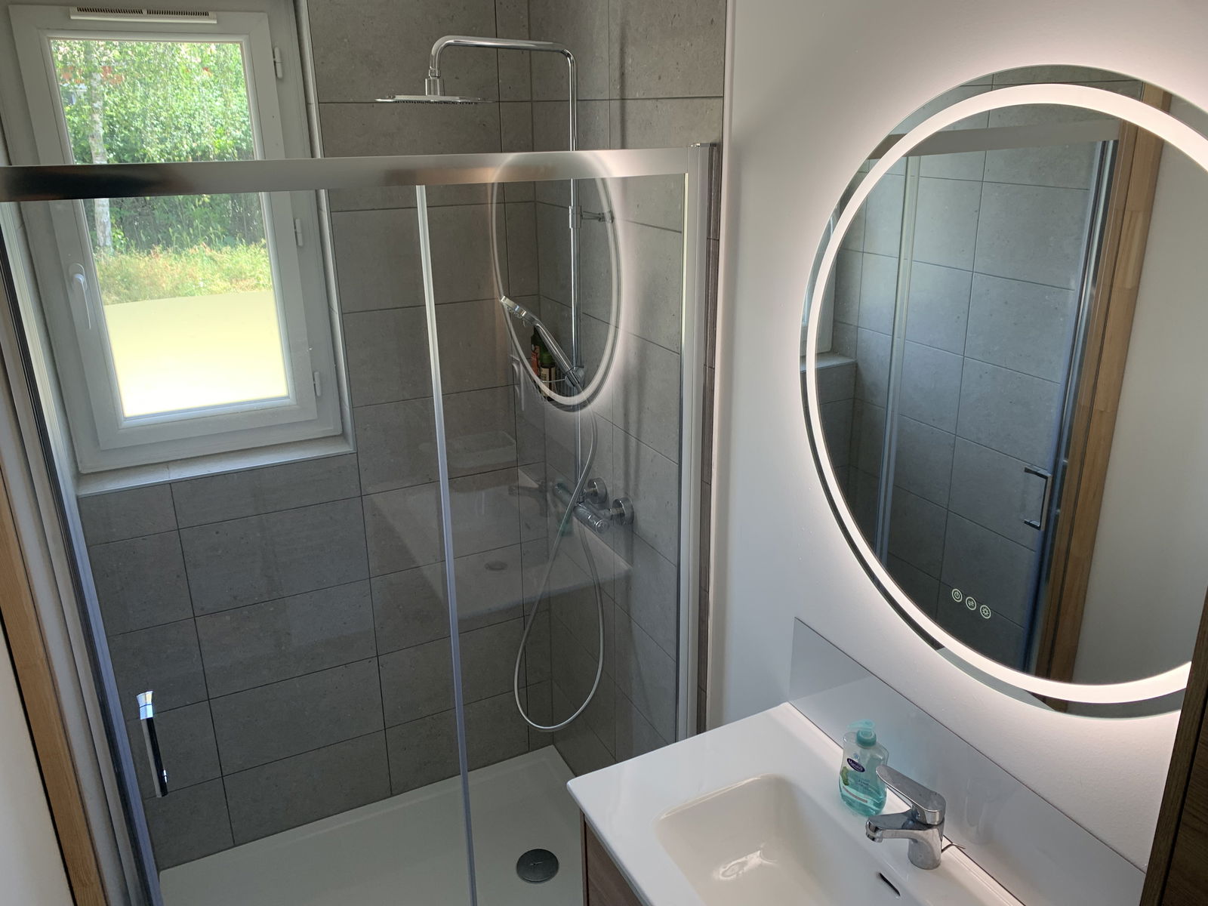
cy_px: 453
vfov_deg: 53.1
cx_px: 604
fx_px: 907
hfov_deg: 67.3
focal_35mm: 26
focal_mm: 4.25
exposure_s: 1/119
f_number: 1.8
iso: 50
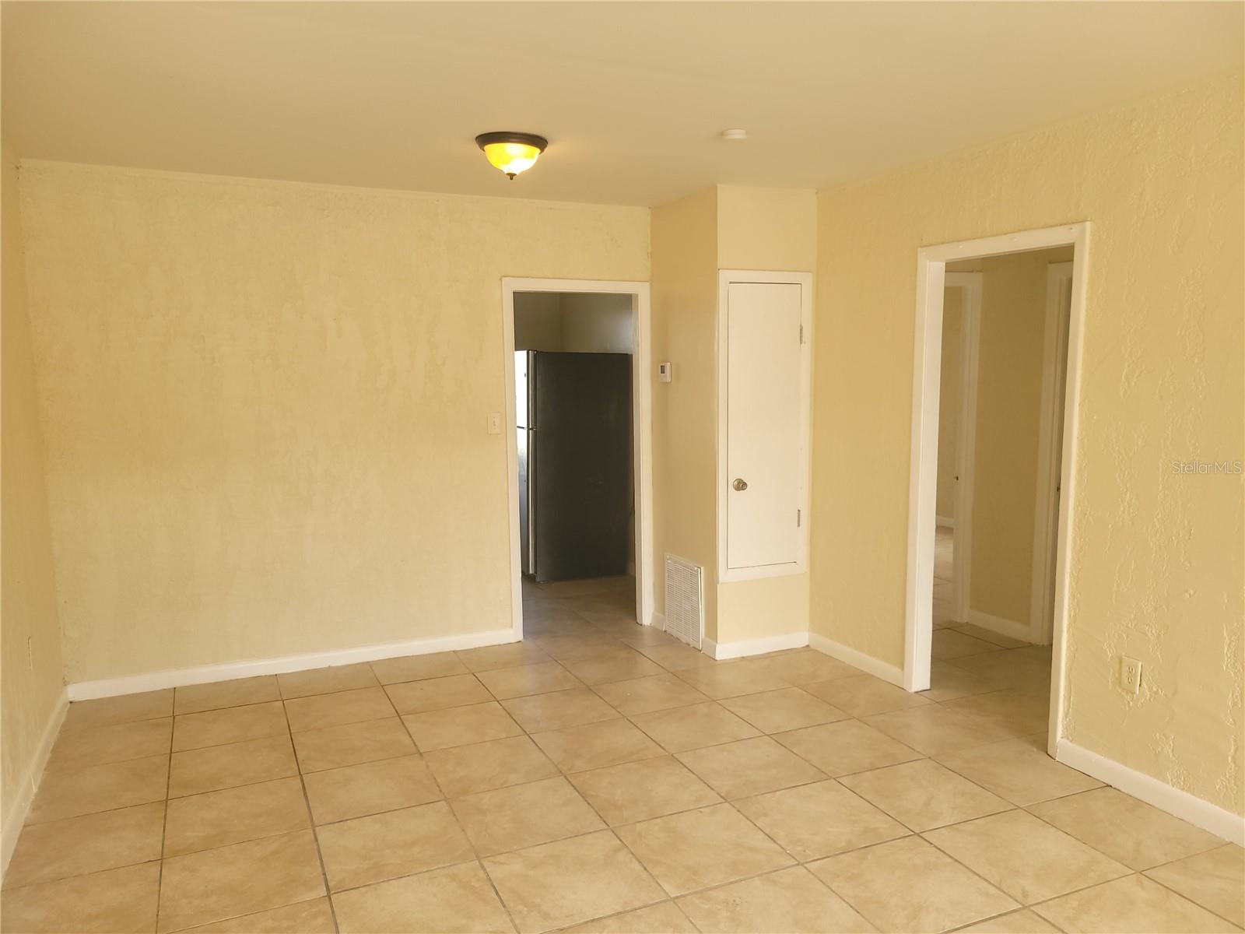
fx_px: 935
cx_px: 622
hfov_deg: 67.3
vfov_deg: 53.1
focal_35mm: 26
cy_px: 467
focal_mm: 5.4
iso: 50
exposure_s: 1/120
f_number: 1.8
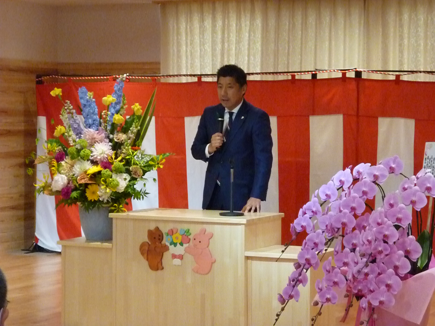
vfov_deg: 14.9
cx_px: 218
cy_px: 163
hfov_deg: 19.8
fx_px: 1244
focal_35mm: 99
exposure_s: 1/200
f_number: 4.8
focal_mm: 16.4
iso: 1600
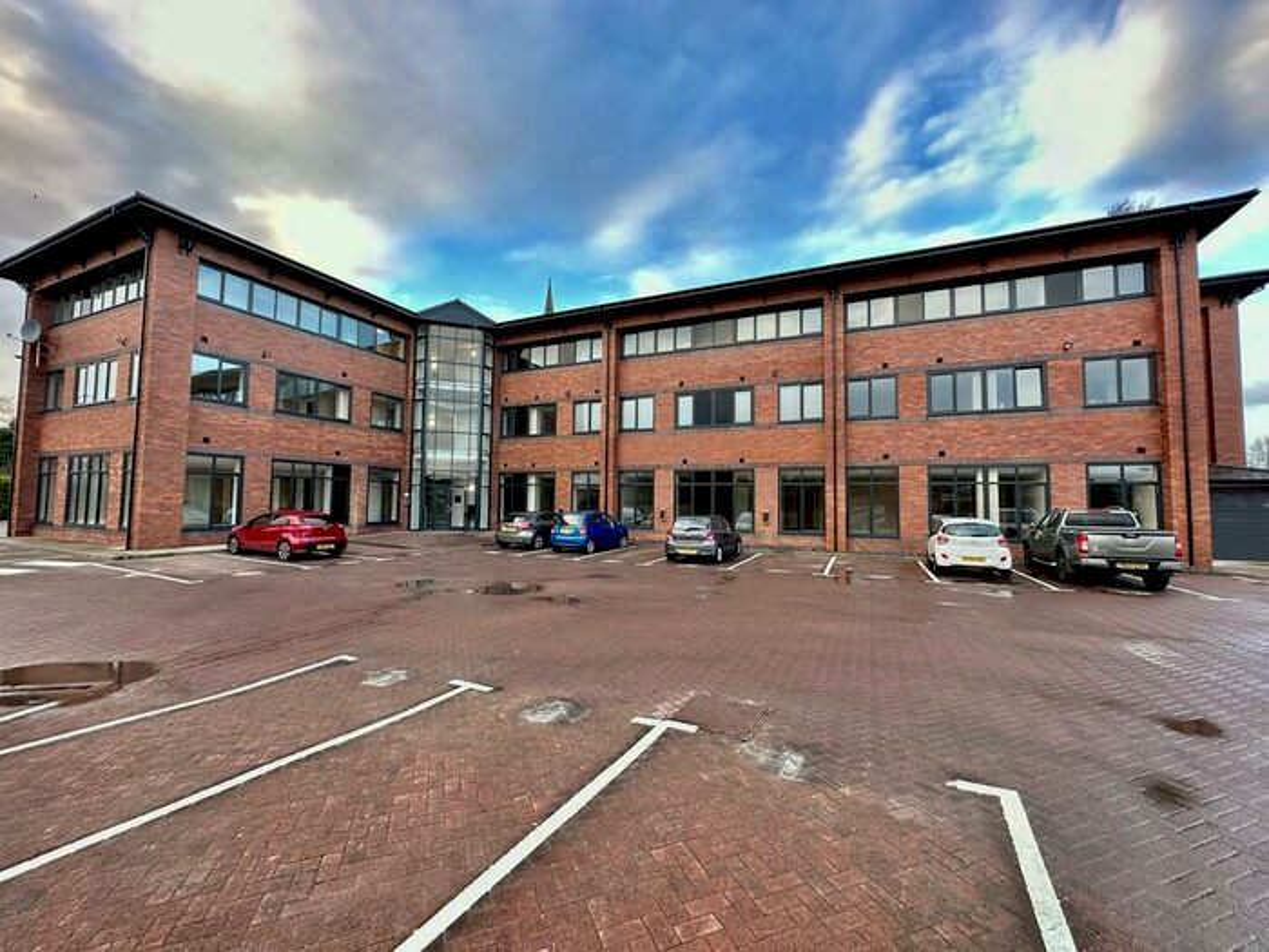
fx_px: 513
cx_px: 634
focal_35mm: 14
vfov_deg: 85.7
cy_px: 476
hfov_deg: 102.1
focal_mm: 2.22
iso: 80
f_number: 2.2
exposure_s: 1/99
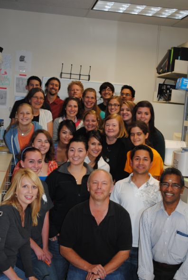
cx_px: 94
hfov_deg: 22.7
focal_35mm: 60
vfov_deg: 33.4
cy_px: 140
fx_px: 469
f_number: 5.3
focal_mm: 40
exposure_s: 1/60
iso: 200
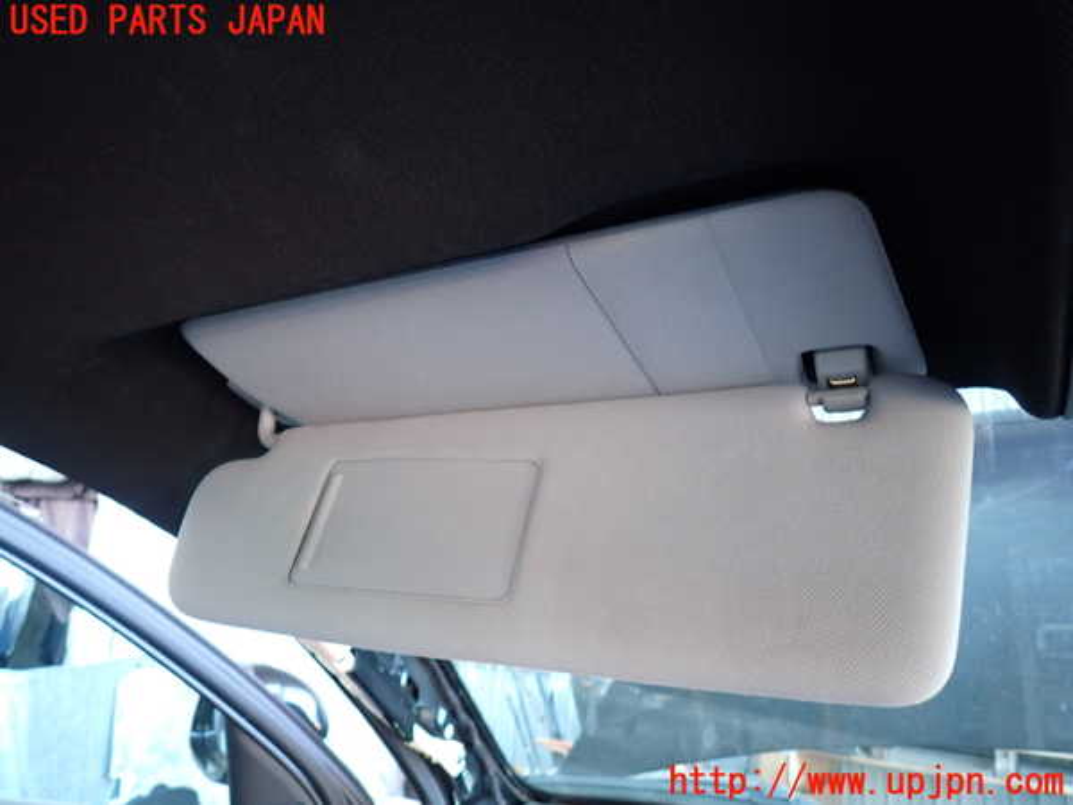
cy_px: 402
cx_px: 536
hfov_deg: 69.4
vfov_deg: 54.9
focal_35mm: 25
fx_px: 775
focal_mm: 4.5
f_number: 2
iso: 250
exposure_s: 1/30
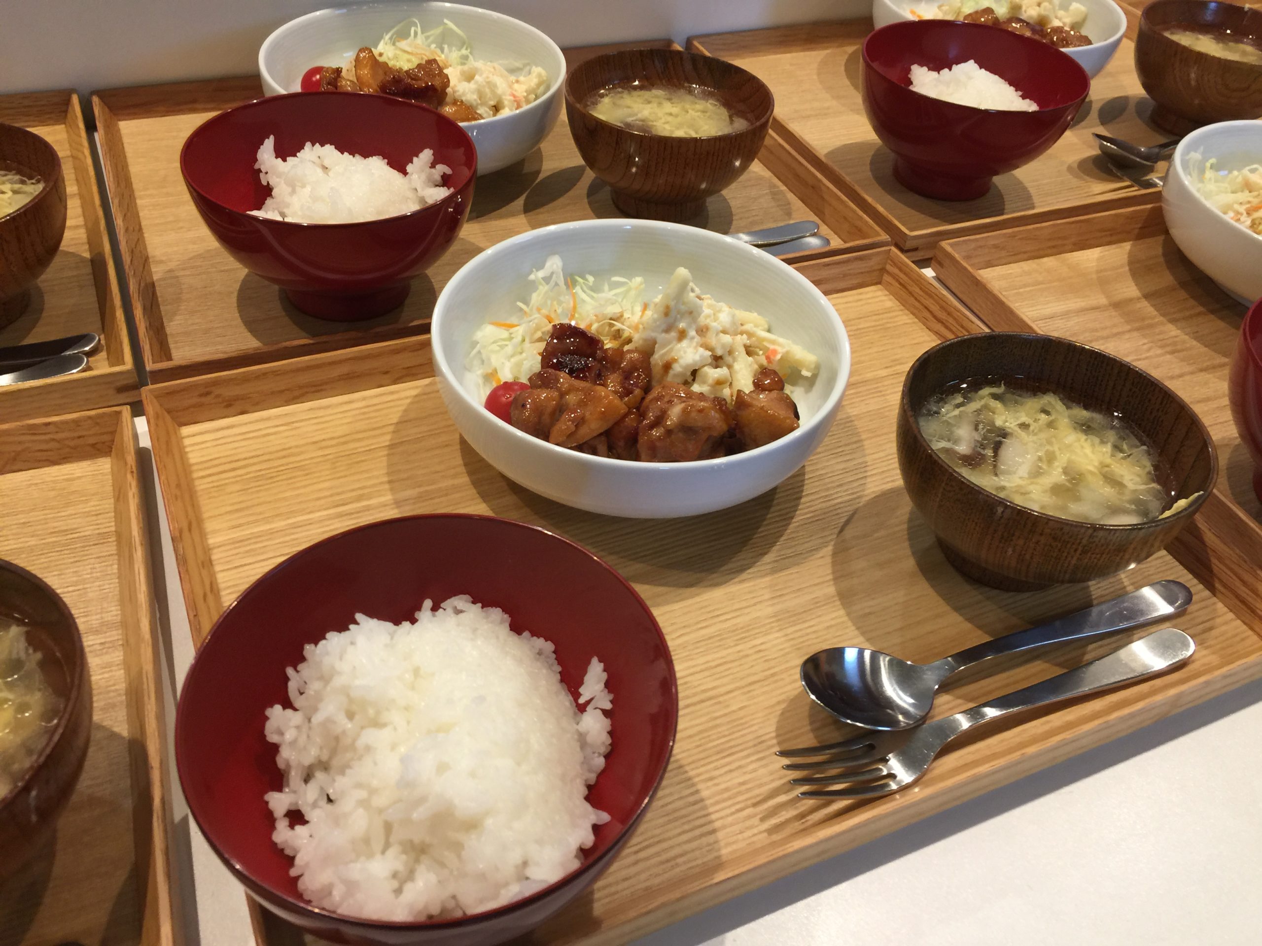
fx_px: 1057
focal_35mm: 29
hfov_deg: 61.7
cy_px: 473
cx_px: 631
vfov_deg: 48.2
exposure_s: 1/15
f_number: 2.2
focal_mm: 4.15
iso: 50
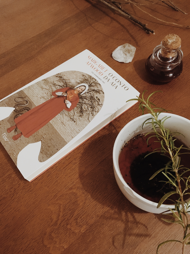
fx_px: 212
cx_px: 95
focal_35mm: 29
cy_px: 127
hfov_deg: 48.2
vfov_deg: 61.7
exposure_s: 1/15
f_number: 2.2
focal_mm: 4.15
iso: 200
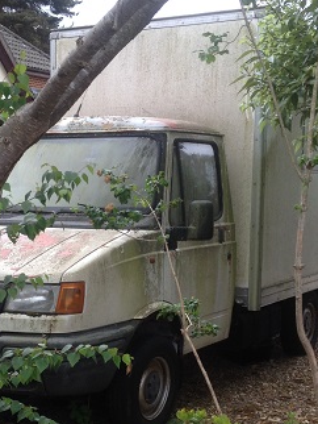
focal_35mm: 71
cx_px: 141
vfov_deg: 27.2
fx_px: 869
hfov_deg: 20.7
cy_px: 281
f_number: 2.4
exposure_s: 1/493
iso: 50
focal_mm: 4.28
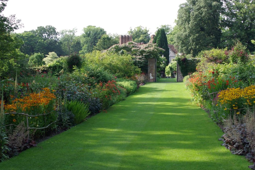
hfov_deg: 37.8
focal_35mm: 52
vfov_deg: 25.8
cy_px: 85
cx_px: 128
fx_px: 372
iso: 100
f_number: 4.5
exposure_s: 1/125
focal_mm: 35
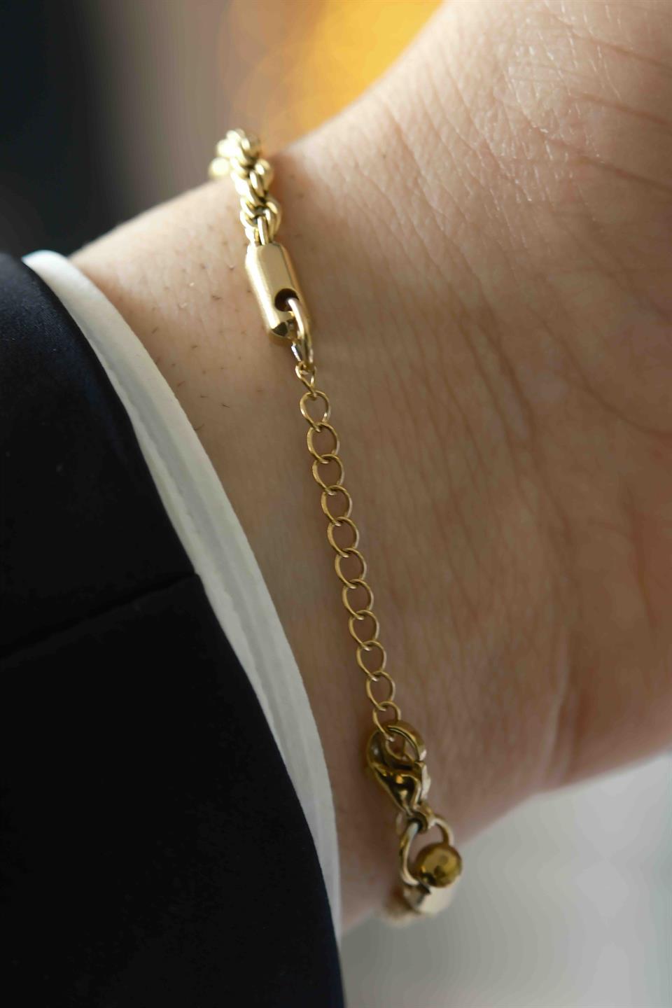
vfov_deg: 17.1
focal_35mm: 120
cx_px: 336
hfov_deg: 11.4
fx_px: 3360
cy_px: 504
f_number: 4
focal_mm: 80
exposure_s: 1/30
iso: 400
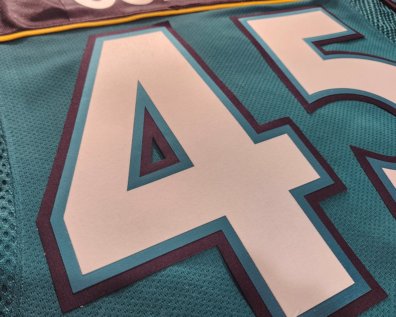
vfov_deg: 50.0
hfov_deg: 60.2
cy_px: 156
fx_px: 340
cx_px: 173
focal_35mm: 29
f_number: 1.8
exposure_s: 1/120
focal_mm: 5.54
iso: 160
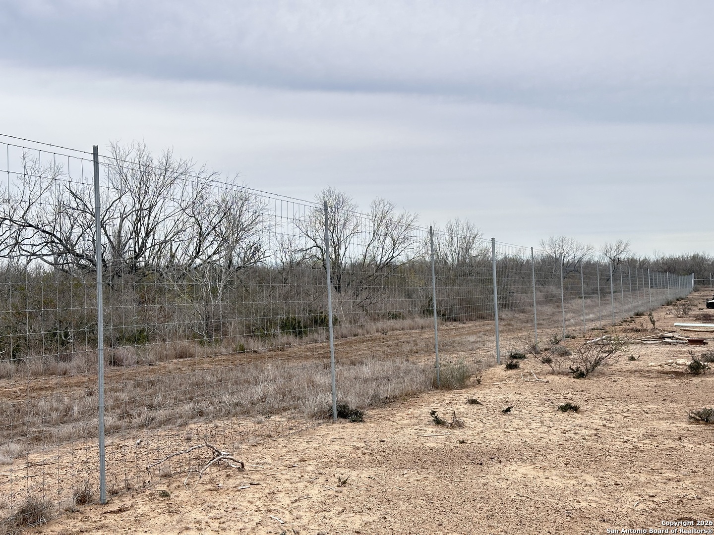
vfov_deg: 30.3
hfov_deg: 39.7
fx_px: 990
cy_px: 268
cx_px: 357
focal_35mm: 48
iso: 64
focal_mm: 6.86
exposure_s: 1/1815
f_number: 1.78
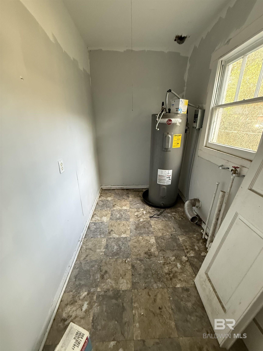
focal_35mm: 14
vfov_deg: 102.1
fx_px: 142
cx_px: 132
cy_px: 176
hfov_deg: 85.7
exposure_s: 1/60
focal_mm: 2.22
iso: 500
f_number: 2.2
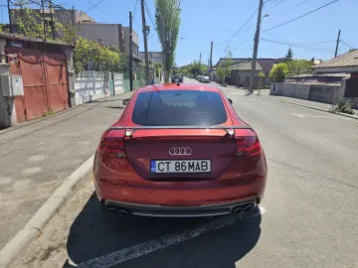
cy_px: 134
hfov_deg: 73.9
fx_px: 238
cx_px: 179
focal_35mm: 23
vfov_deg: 58.9
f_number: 1.7
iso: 10
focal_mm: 6.3
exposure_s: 1/715
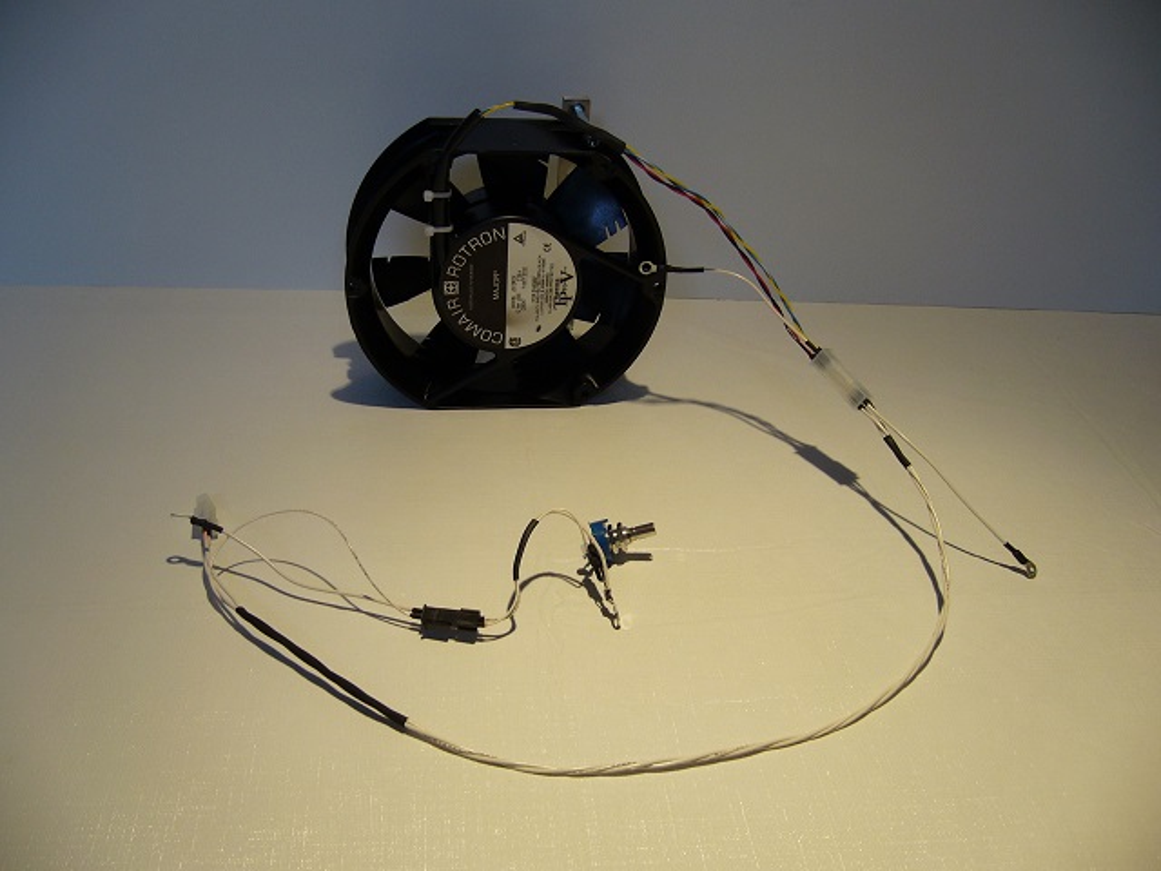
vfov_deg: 40.7
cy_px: 436
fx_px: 1174
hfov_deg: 52.6
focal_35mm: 35
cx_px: 580
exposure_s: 1/25
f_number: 2.8
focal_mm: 5.8
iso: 80
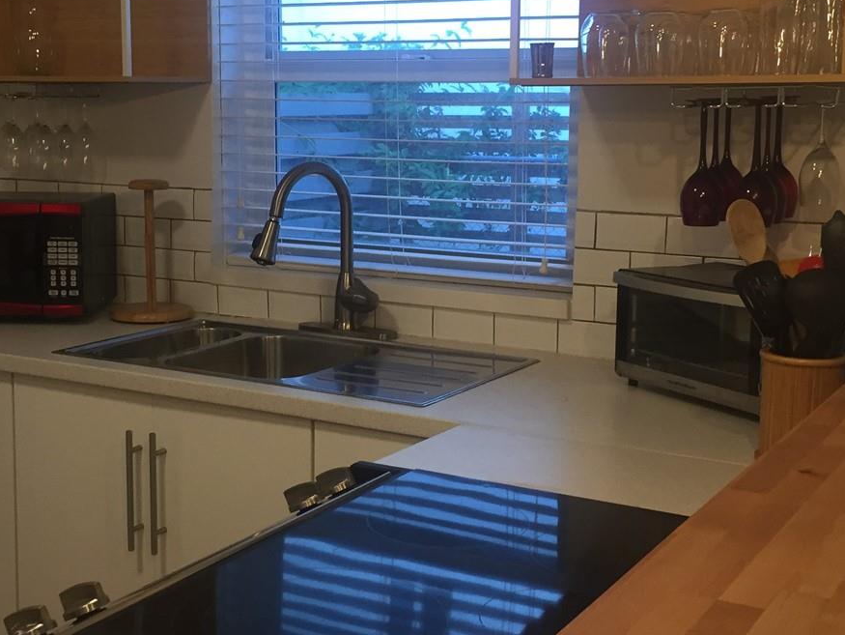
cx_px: 383
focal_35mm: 53
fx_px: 1294
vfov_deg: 27.5
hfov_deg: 36.1
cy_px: 287
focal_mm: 4.15
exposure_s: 1/30
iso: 80
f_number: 2.2
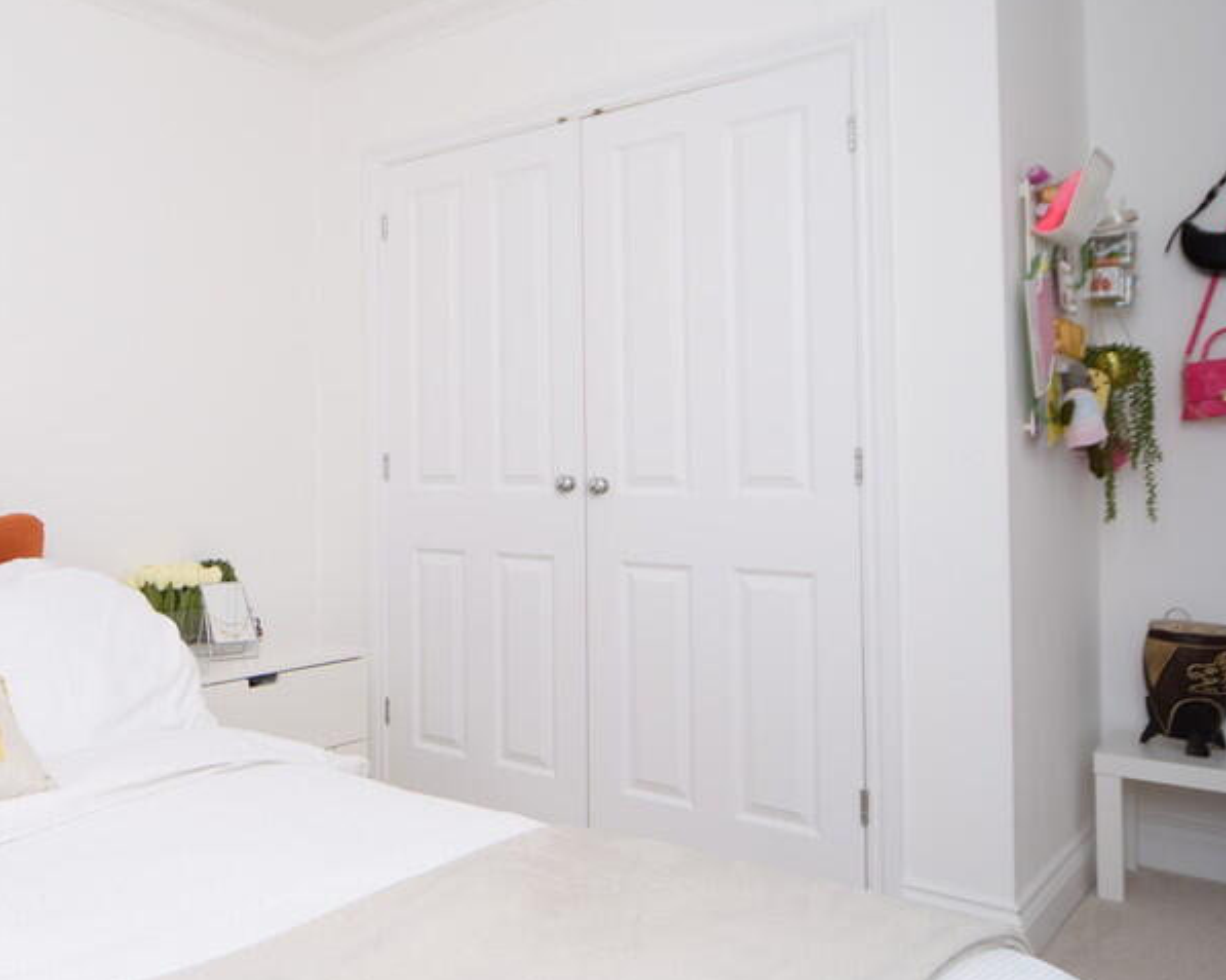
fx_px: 1052
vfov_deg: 49.8
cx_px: 259
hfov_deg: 56.4
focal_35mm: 29
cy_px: 428
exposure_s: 1/200
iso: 100
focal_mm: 12
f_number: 5.6
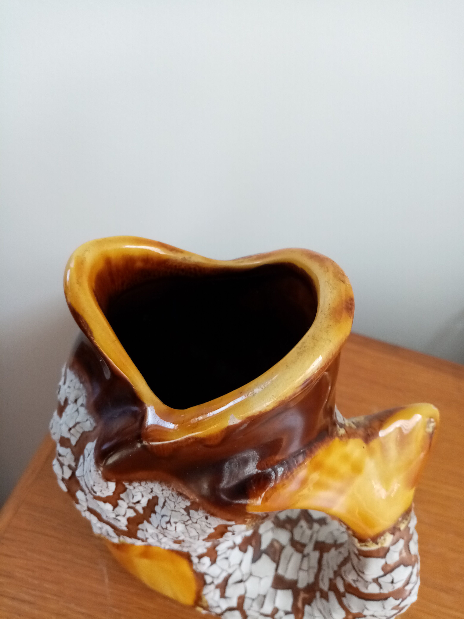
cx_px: 232
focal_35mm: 26
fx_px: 465
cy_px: 310
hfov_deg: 53.1
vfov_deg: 67.3
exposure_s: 1/50
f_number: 1.8
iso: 110
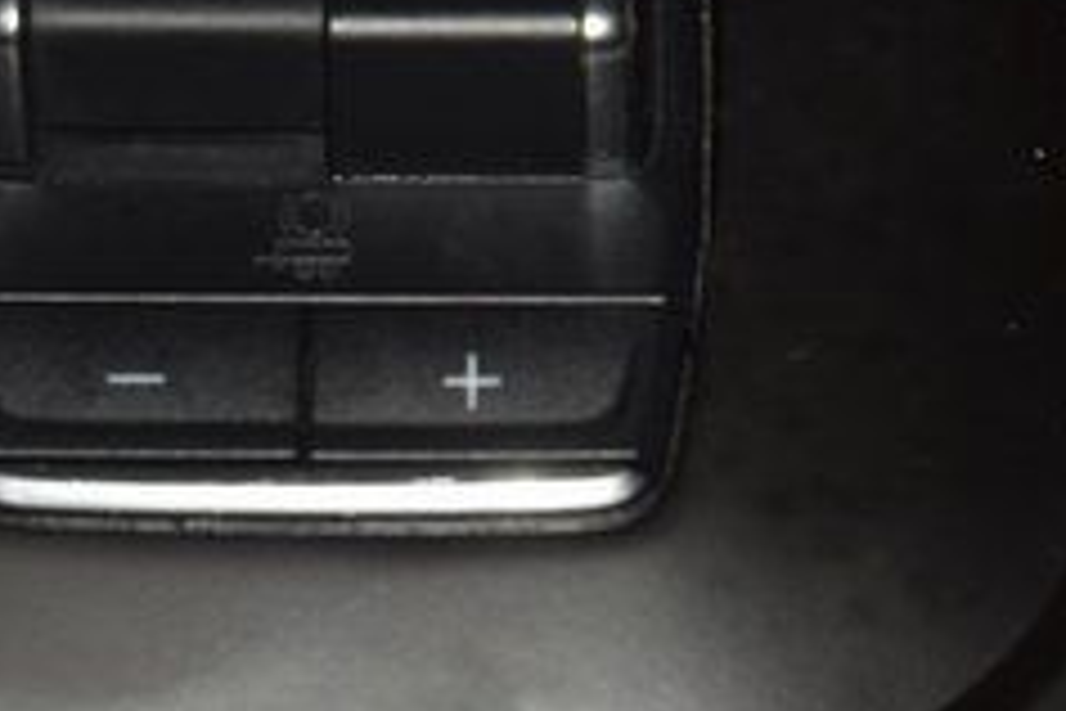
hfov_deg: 7.2
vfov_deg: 4.8
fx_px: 8409
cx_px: 319
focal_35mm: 284
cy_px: 29
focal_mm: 70
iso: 100
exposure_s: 1/125
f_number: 8
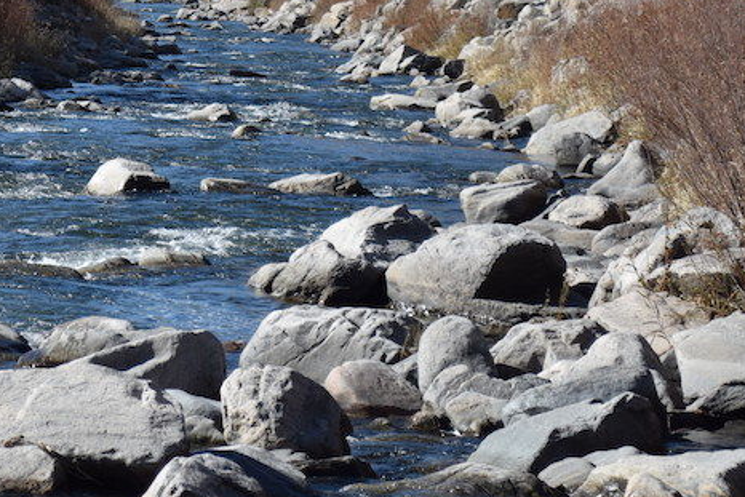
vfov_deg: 7.7
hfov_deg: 11.5
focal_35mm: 177
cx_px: -26
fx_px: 3665
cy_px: 10
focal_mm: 55
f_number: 5.6
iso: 400
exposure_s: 1/1250
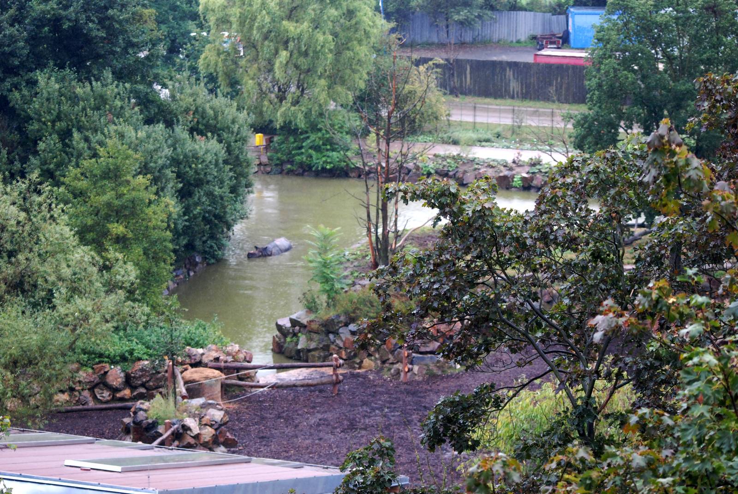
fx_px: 2401
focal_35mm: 117
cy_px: 247
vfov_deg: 11.7
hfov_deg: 17.5
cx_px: 369
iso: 1000
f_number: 5
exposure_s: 1/400
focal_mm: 78
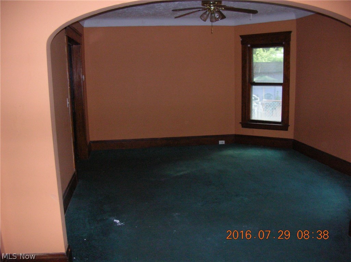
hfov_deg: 52.7
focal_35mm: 35
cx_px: 176
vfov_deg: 40.6
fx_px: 354
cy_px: 131
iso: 200
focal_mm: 5.8
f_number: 2.8
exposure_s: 1/60.1
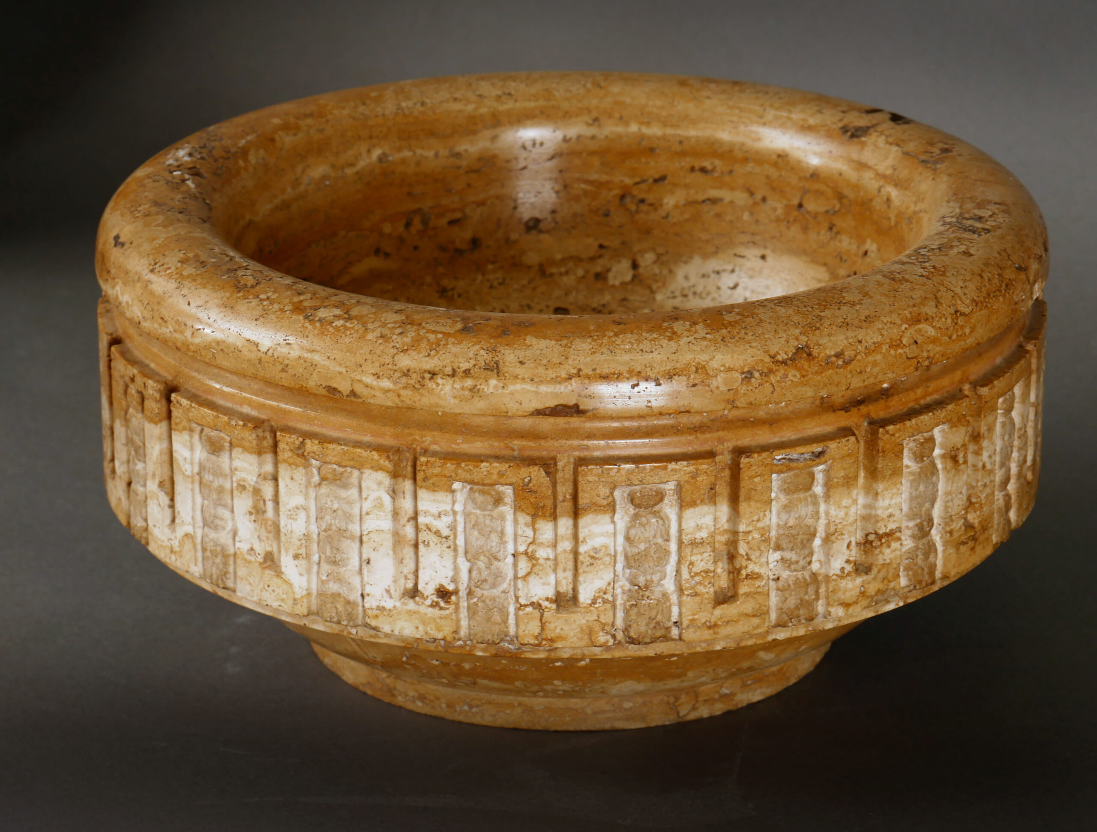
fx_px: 3628
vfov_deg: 13.1
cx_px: 548
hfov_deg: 17.2
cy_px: 416
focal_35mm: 114
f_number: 8
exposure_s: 1/100
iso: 200
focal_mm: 57
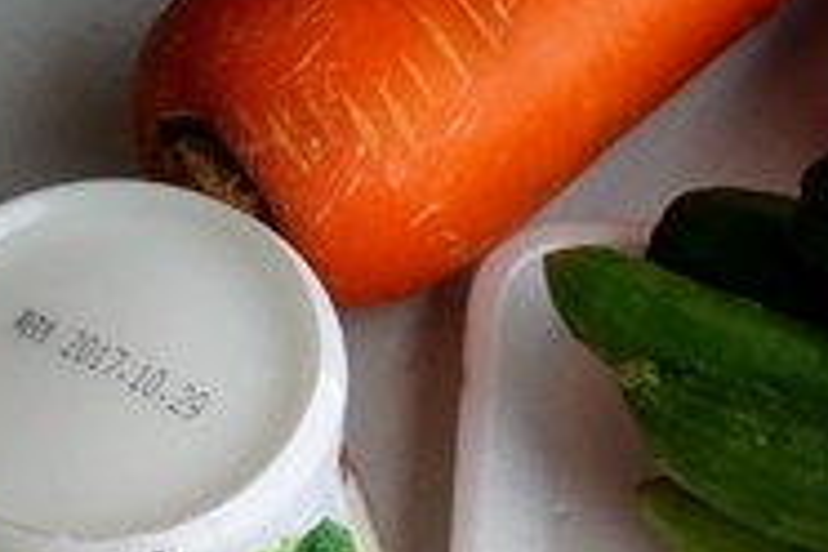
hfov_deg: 9.7
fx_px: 4707
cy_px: 870
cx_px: 1251
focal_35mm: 205
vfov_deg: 6.6
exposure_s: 1/160
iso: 1250
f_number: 5.6
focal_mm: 41
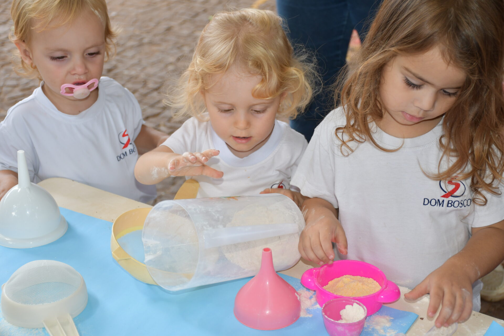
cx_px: 252
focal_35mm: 72
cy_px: 168
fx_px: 1008
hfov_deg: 28.1
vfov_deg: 18.9
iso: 280
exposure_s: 1/125
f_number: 4.5
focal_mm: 48
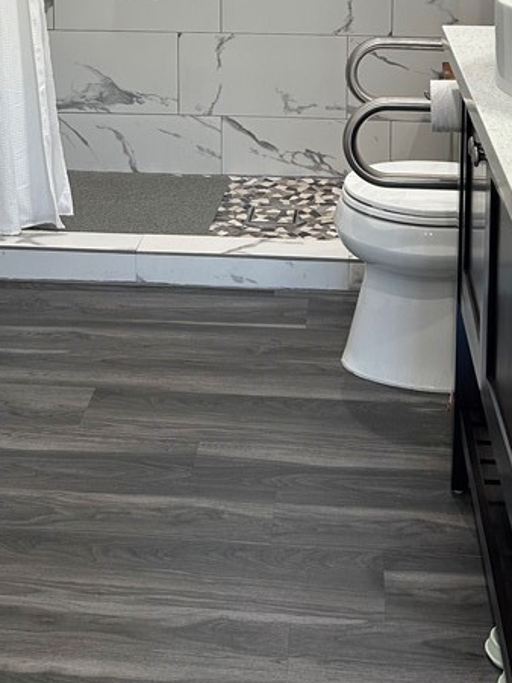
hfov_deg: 24.8
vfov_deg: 30.0
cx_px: 247
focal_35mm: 59
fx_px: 1164
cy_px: -33
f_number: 1.5
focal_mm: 5.7
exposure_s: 1/120
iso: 100
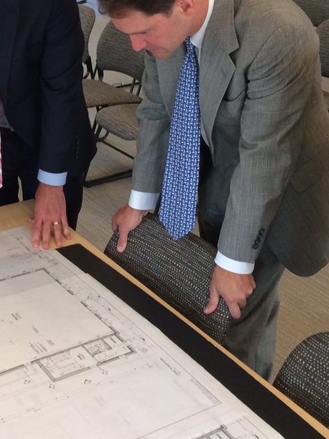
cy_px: 118
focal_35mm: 59
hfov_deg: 24.1
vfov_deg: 32.2
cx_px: 33
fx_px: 747
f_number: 2.2
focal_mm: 4.15
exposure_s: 1/30
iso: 64
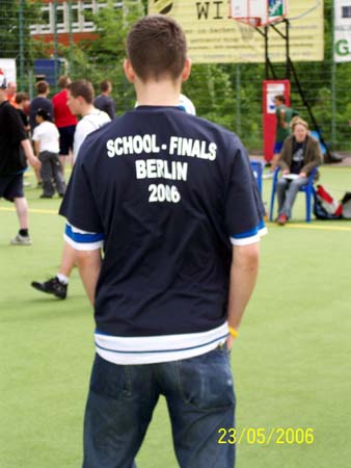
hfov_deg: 14.7
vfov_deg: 19.4
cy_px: 234
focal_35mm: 101
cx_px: 176
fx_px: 1364
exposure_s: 1/350
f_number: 4.8
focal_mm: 21.3
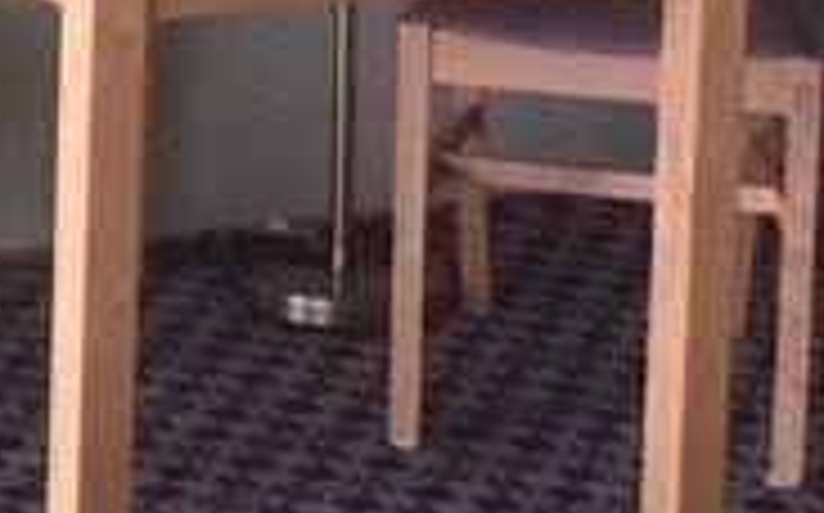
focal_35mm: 184
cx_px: -324
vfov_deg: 6.8
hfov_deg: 11.1
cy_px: -598
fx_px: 4128
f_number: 2.4
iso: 50
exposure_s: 1/30
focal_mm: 3.3
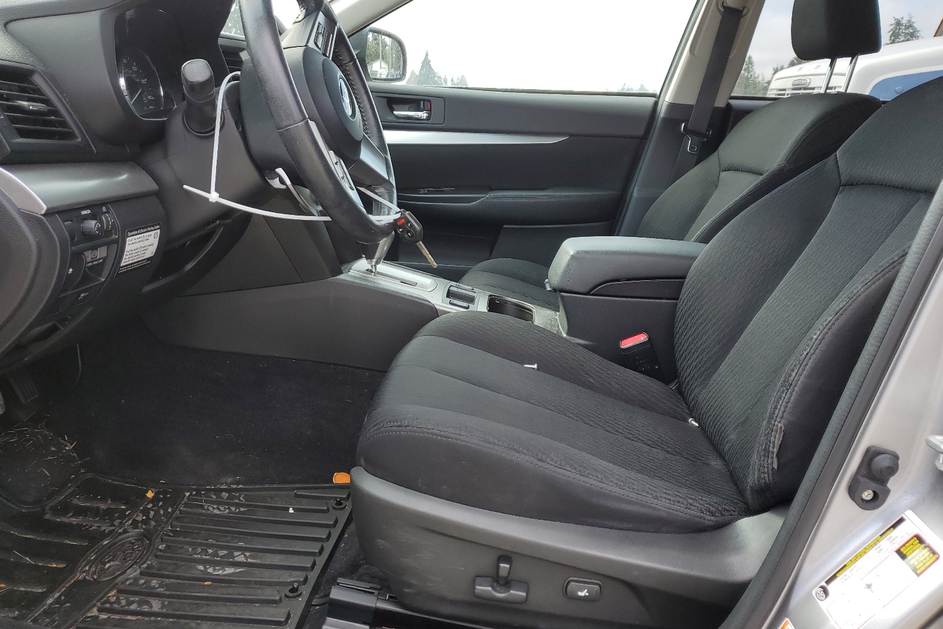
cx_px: 472
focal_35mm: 28
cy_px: 311
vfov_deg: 46.4
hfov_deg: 65.5
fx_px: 733
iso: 50
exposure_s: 1/400
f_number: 1.5
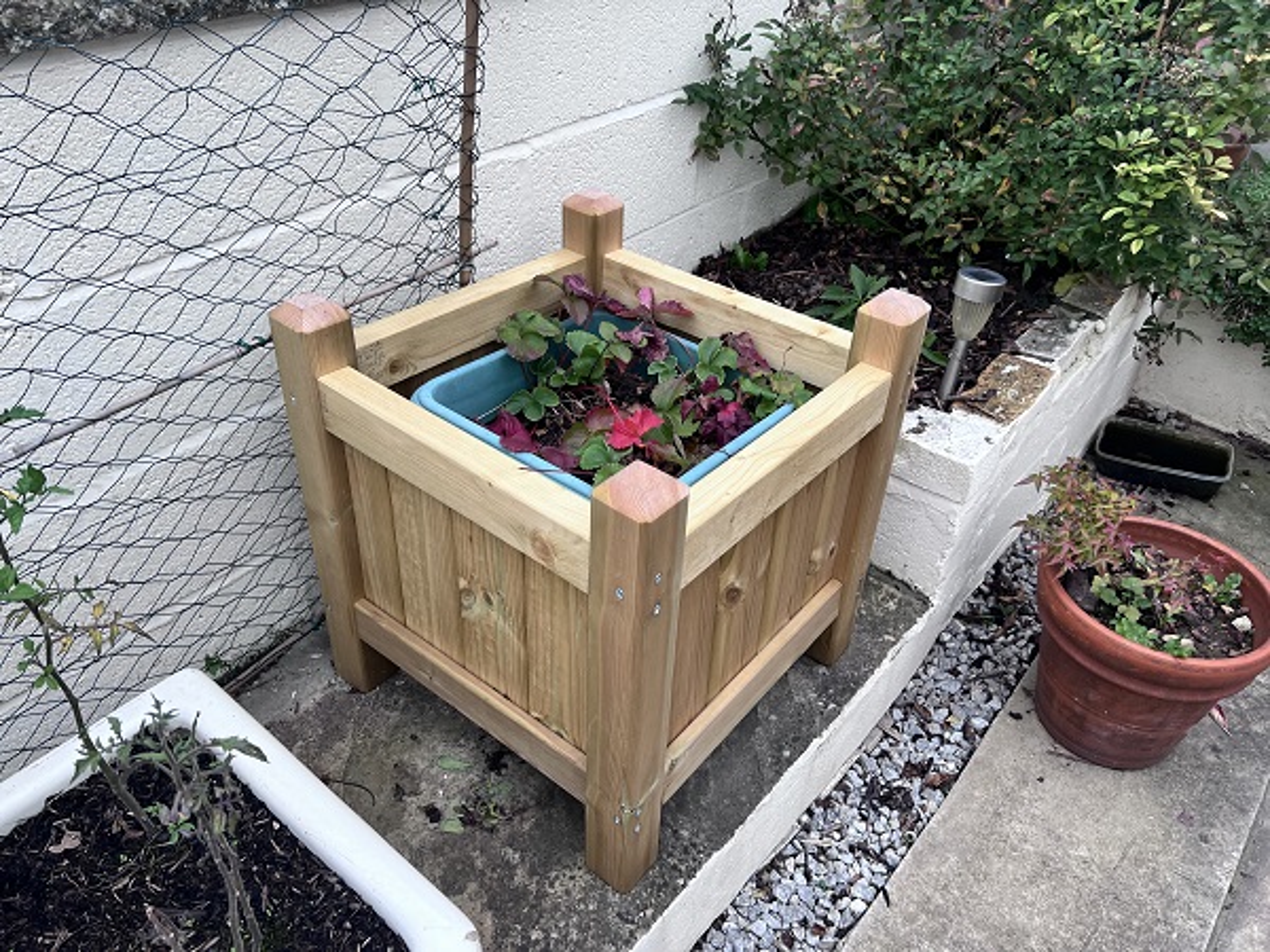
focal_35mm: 26
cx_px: 635
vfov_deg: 53.1
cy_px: 476
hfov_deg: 67.3
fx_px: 954
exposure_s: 1/121
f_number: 1.5
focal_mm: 5.7
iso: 50
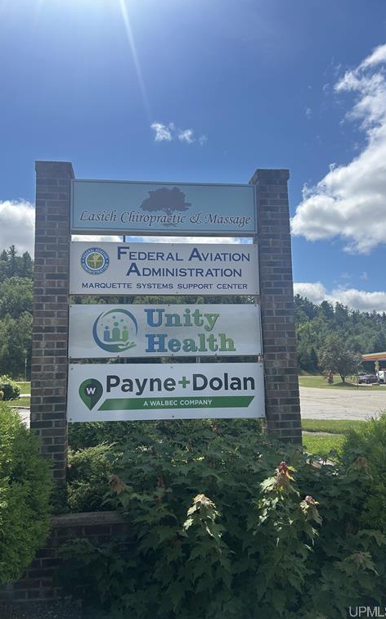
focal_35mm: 28
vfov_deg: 66.5
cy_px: 310
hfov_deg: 44.5
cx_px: 189
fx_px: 472
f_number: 1.5
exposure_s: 1/6211
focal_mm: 5.7
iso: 50
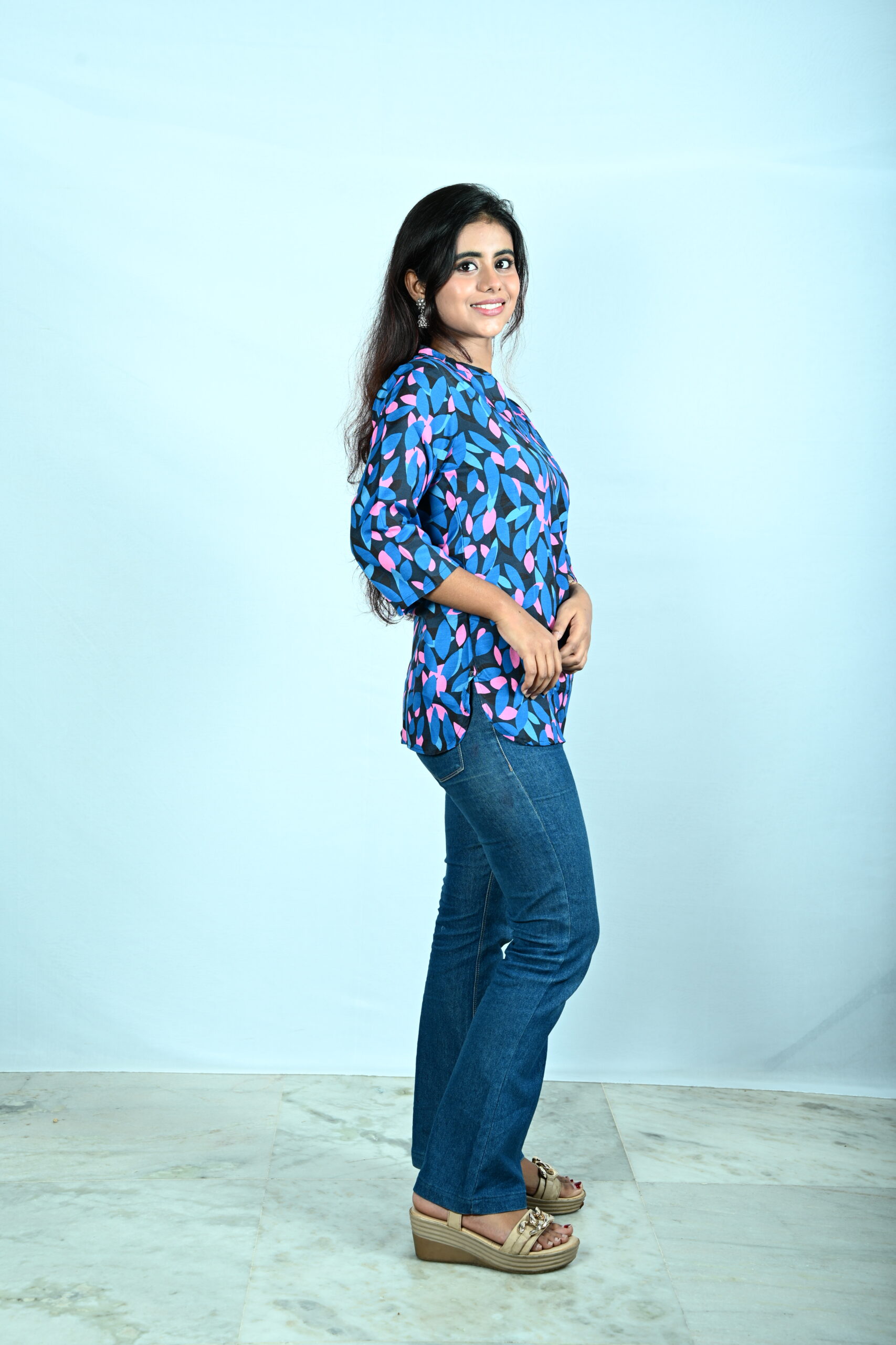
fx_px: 2016
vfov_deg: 36.9
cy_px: 672
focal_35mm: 54
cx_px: 448
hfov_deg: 25.1
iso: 100
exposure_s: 1/200
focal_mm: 54
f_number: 7.1
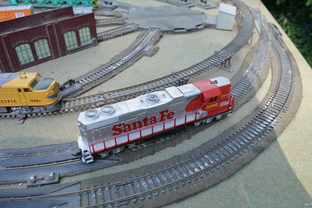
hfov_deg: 67.4
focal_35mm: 27
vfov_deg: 47.9
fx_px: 234
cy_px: 104
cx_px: 156
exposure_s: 1/160
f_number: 6.3
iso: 200
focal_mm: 18
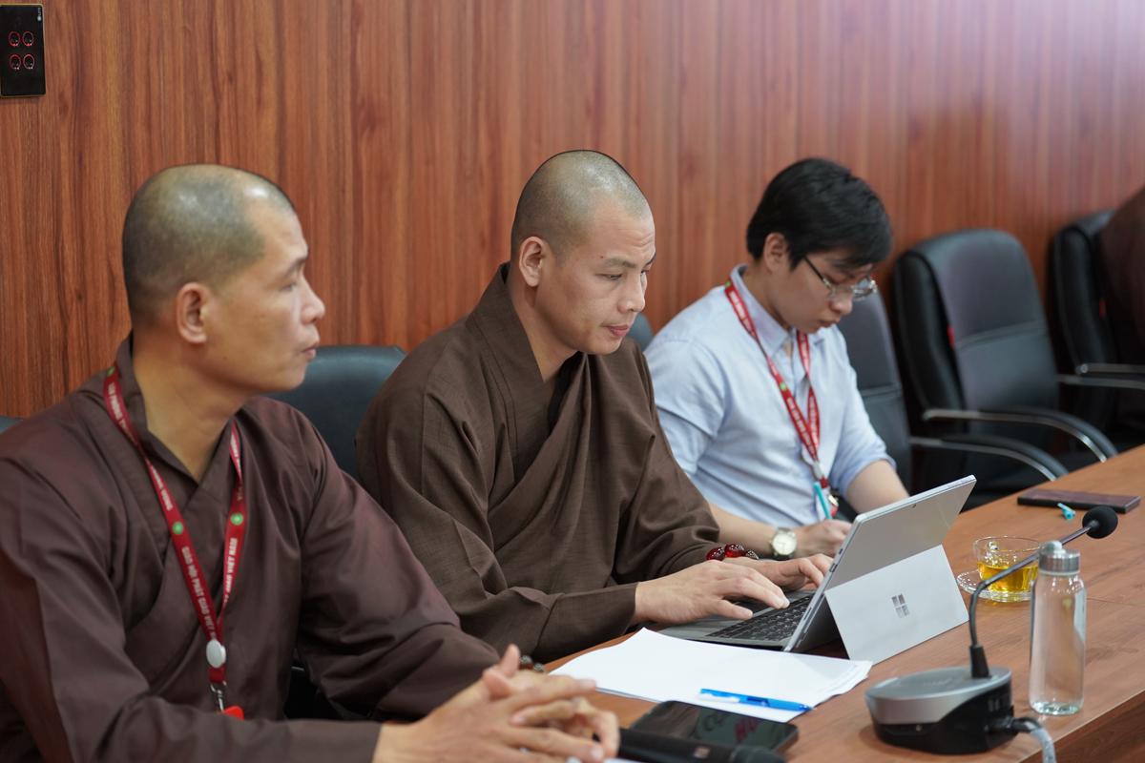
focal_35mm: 70
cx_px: 572
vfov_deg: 19.5
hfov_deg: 28.8
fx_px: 2226
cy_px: 382
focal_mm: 70
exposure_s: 1/100
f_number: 2.8
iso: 2000
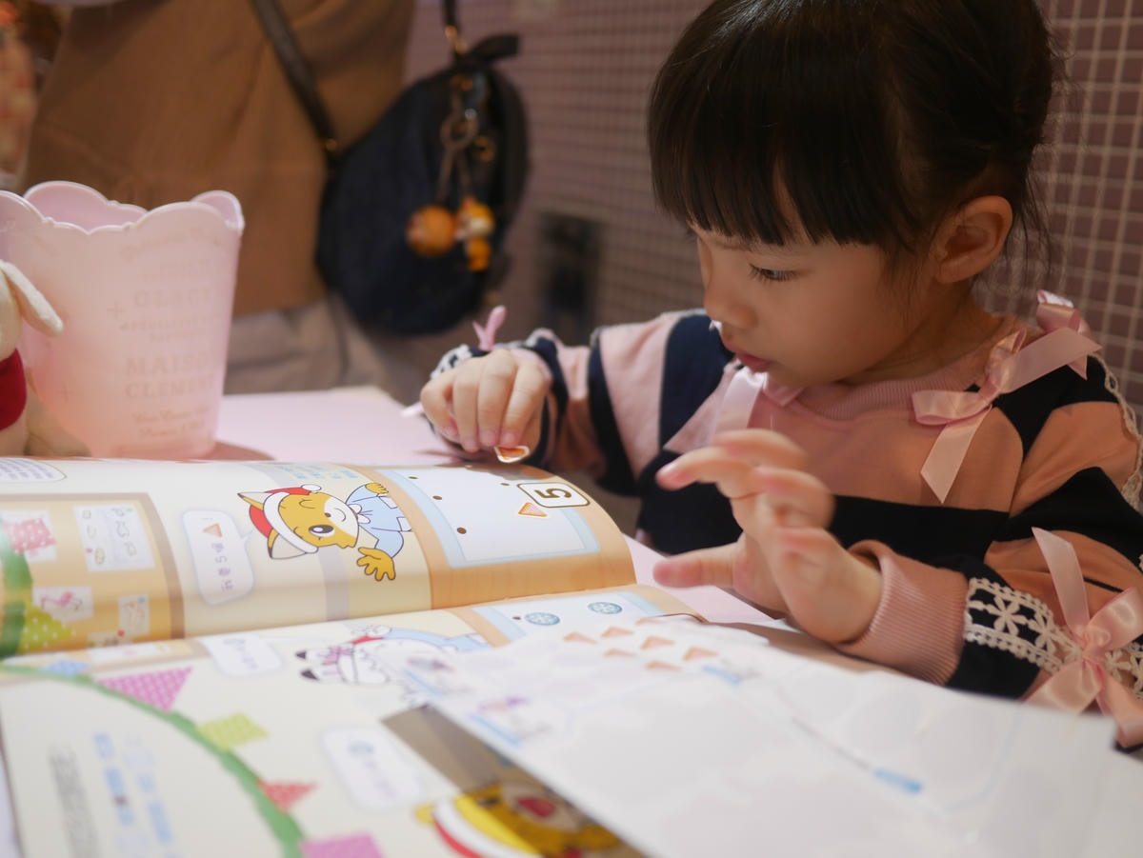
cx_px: 572
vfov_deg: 36.0
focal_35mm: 40
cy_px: 429
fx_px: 1321
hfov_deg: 46.8
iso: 200
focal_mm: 20
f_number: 1.7
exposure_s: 1/100
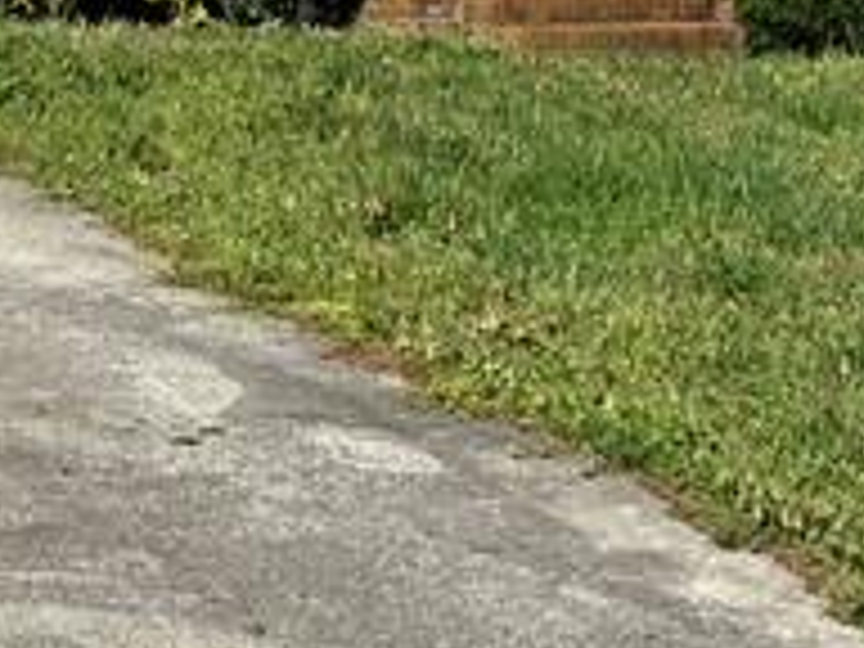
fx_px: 3469
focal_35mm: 139
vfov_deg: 10.4
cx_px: 176
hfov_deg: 14.1
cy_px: -194
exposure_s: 1/2463
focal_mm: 4.25
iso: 32
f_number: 1.8
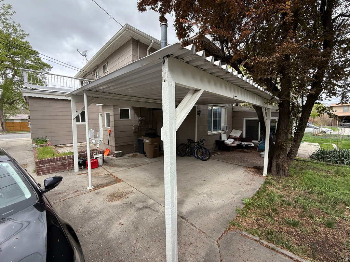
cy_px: 131
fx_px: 142
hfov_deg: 102.1
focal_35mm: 14
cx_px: 175
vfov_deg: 85.7
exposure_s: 1/388
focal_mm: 2.22
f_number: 2.2
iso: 50
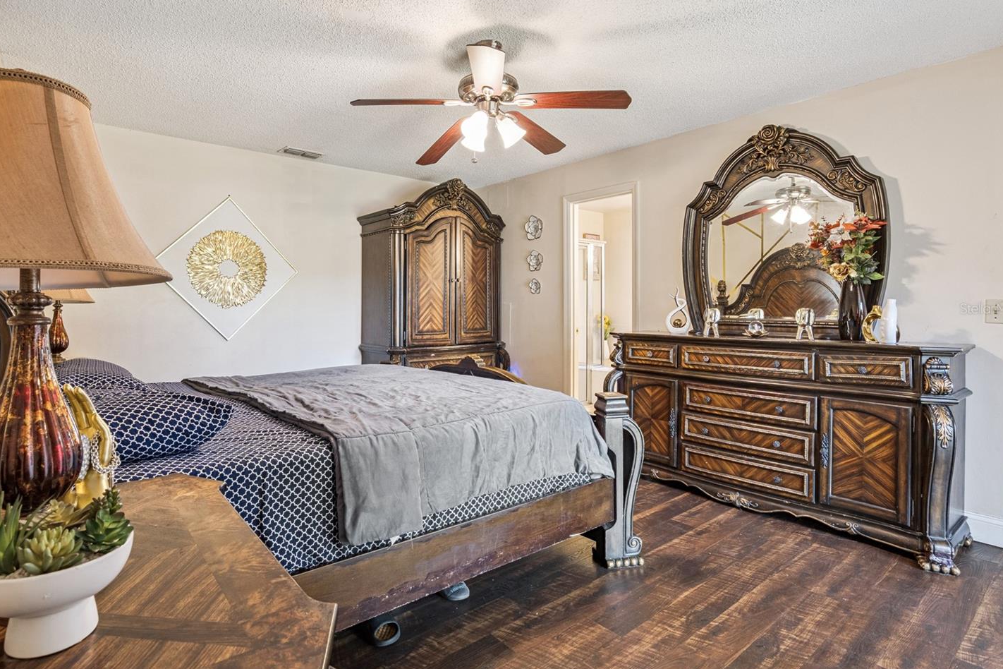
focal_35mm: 18
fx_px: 501
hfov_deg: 89.8
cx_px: 458
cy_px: 308
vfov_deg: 67.3
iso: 800
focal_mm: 16
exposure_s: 1/13
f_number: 10
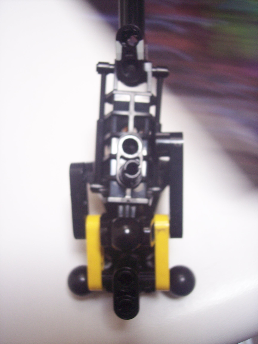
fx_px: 388
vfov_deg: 47.9
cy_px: 172
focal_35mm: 39
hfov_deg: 36.8
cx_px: 129
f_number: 3.4
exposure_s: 1/20
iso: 200
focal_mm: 8
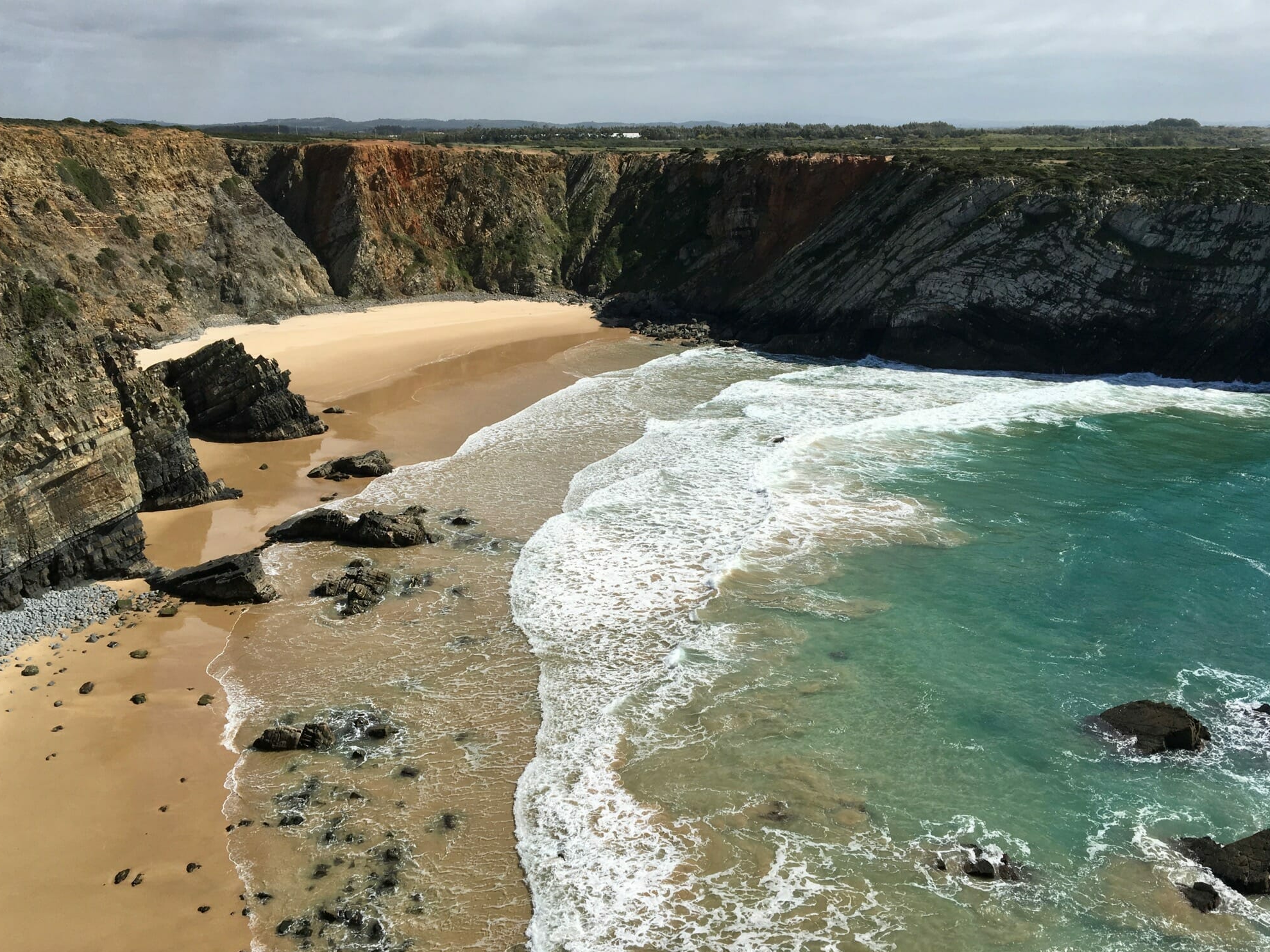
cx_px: 619
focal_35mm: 30
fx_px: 1101
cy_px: 482
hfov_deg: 60.0
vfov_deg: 46.8
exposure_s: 1/2849
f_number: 2.2
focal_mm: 4.15
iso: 25
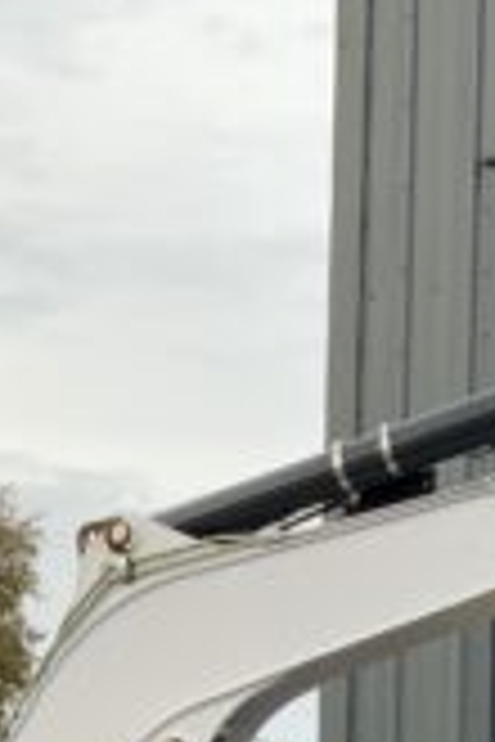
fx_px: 2413
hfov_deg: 11.7
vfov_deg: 16.3
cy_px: 1021
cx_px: 202
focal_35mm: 117
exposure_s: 1/177
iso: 16
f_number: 1.8
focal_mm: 3
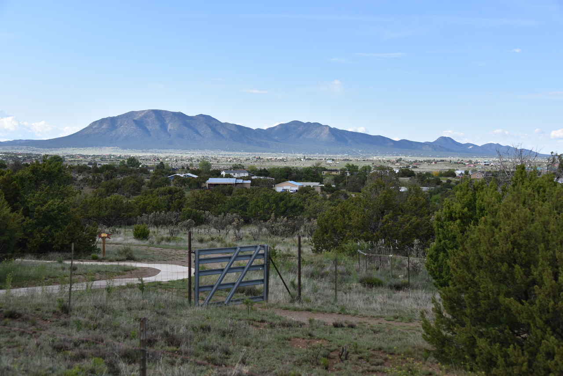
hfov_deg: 35.6
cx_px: 282
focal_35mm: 56
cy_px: 188
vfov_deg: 24.2
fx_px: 876
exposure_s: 1/200
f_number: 7.1
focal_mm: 56
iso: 100
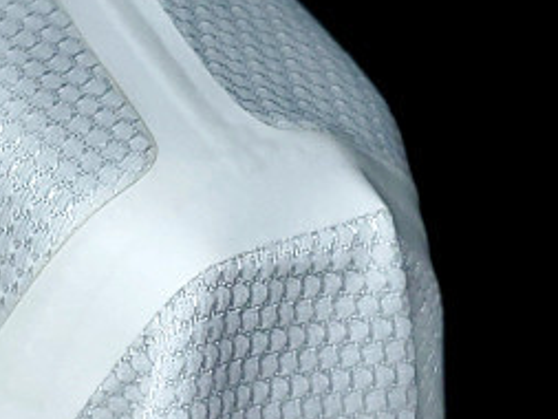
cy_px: 227
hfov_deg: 17.6
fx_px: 1790
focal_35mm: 111
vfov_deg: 13.4
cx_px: 117
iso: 200
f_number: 1.5
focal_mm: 4.3
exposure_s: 1/20
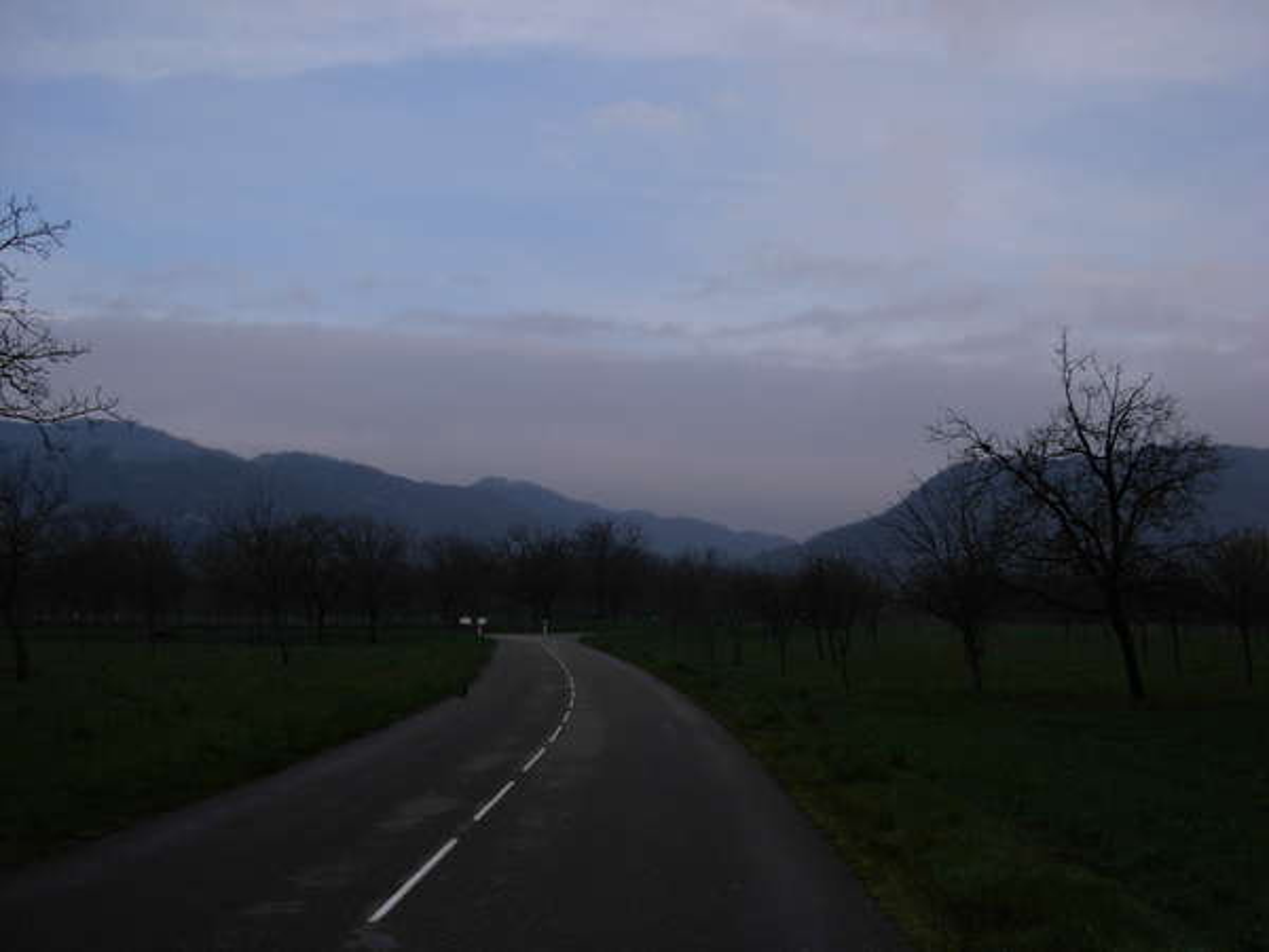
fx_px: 1393
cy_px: 476
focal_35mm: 38
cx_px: 634
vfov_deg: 37.7
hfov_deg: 49.0
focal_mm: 6.3
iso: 79
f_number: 2.9
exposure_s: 1/790
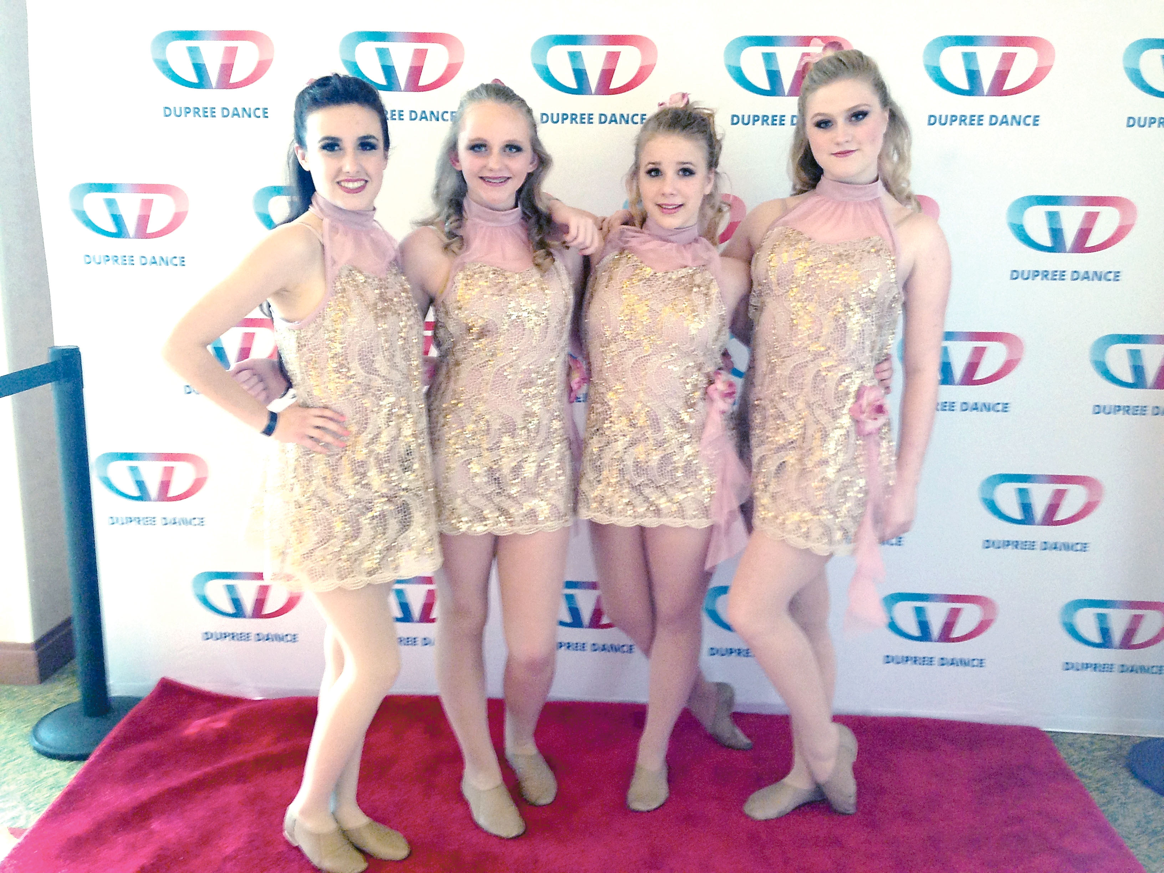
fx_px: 1110
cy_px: 436
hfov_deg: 55.4
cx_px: 582
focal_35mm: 33
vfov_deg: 42.9
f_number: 2.4
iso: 100
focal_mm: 4.12
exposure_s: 1/20
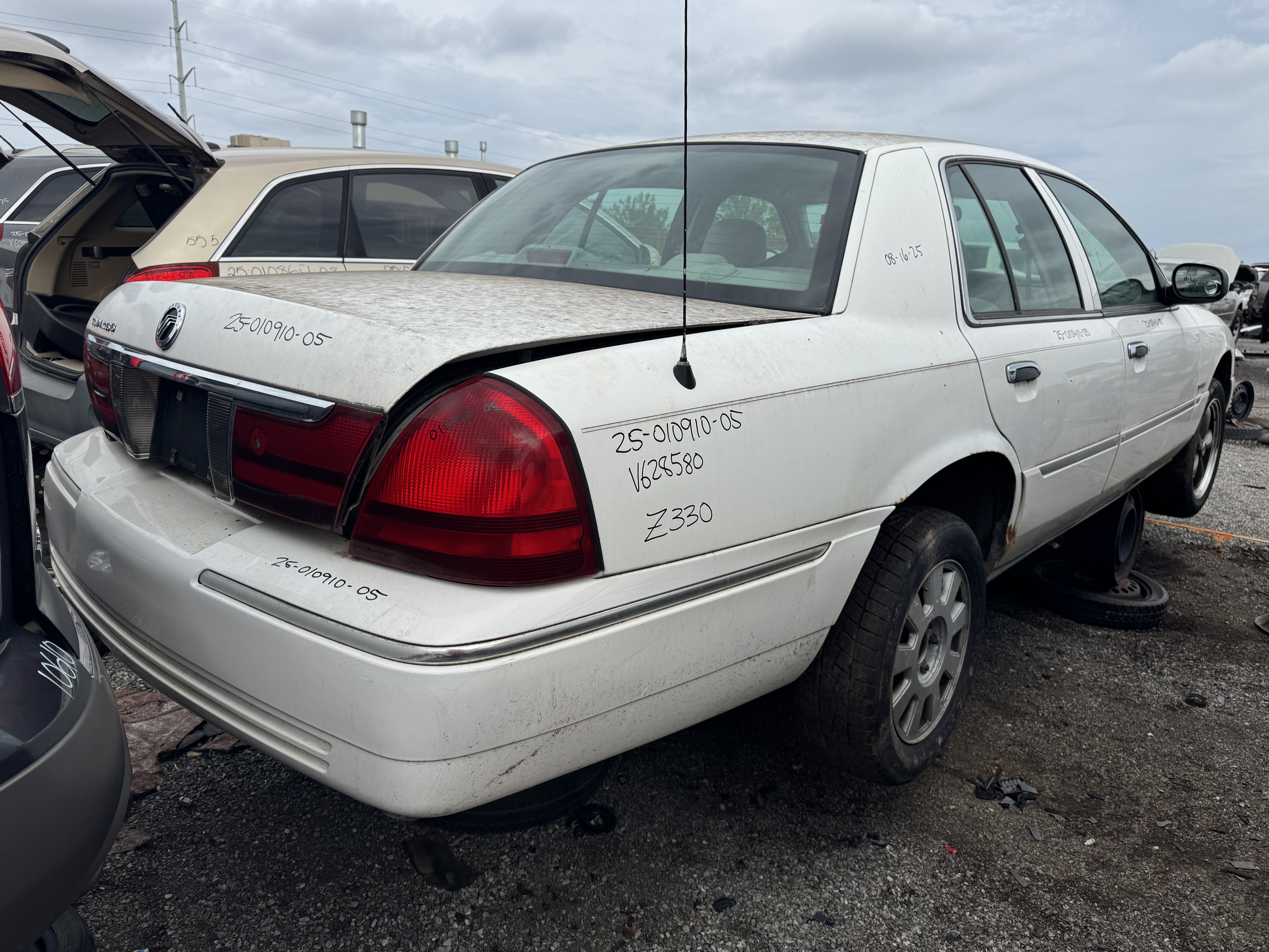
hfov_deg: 71.6
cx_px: 634
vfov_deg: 56.8
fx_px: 880
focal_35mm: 24
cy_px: 476
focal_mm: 6.76
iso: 80
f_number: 1.78
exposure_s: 1/3802
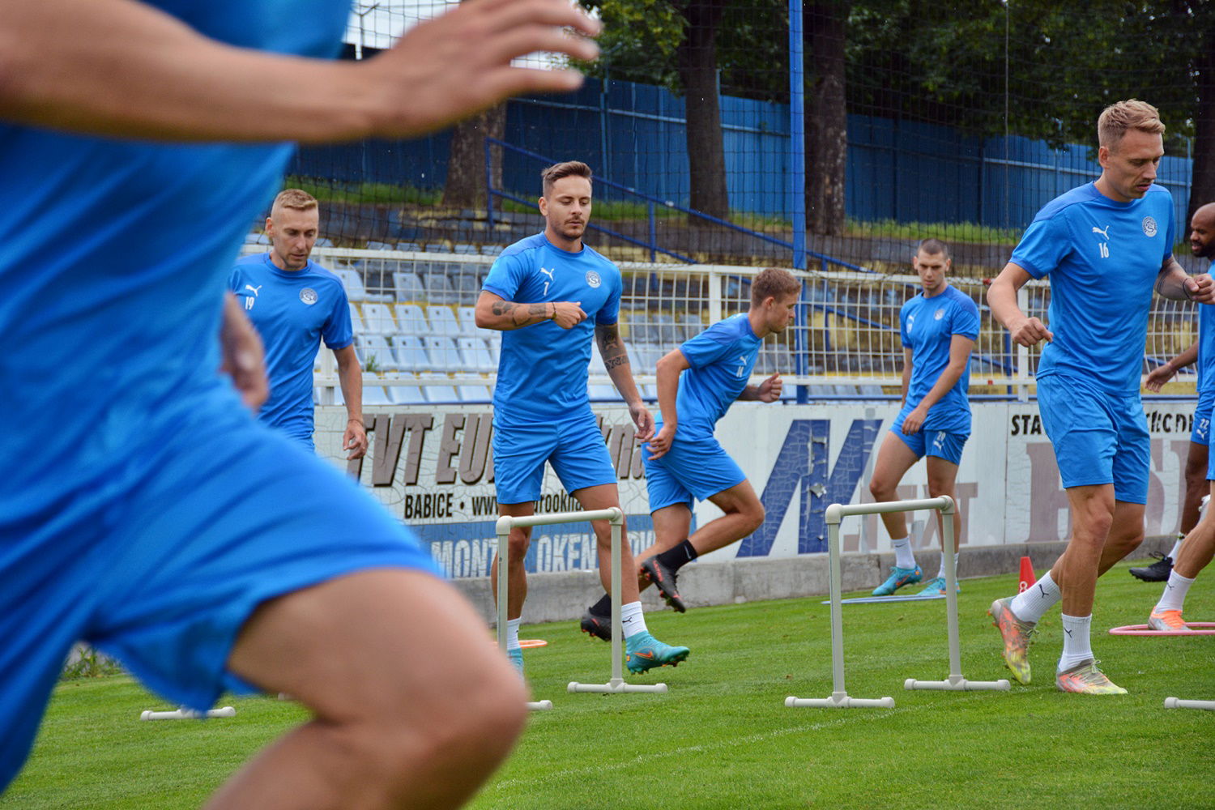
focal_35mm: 120
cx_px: 608
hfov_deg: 17.1
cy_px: 405
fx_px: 4050
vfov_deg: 11.4
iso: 800
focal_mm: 80
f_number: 5.3
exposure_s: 1/1000
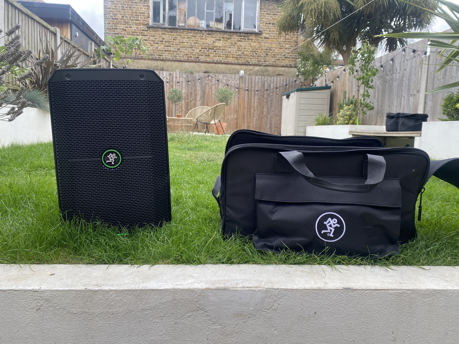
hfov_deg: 67.3
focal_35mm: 26
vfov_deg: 53.1
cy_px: 172
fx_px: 345
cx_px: 230
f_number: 1.8
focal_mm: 4.25
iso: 32
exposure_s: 1/300
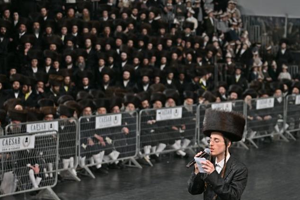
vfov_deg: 12.0
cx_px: 220
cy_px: 147
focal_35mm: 114
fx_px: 950
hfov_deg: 17.9
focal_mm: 70
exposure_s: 1/125
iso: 125
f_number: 2.8
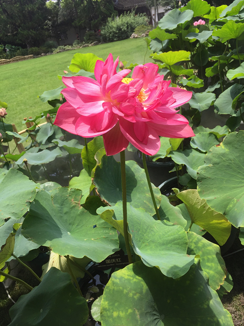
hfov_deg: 48.2
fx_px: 273
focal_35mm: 29
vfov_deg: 61.7
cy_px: 163
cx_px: 122
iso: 32
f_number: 2.2
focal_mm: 4.15
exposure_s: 1/682
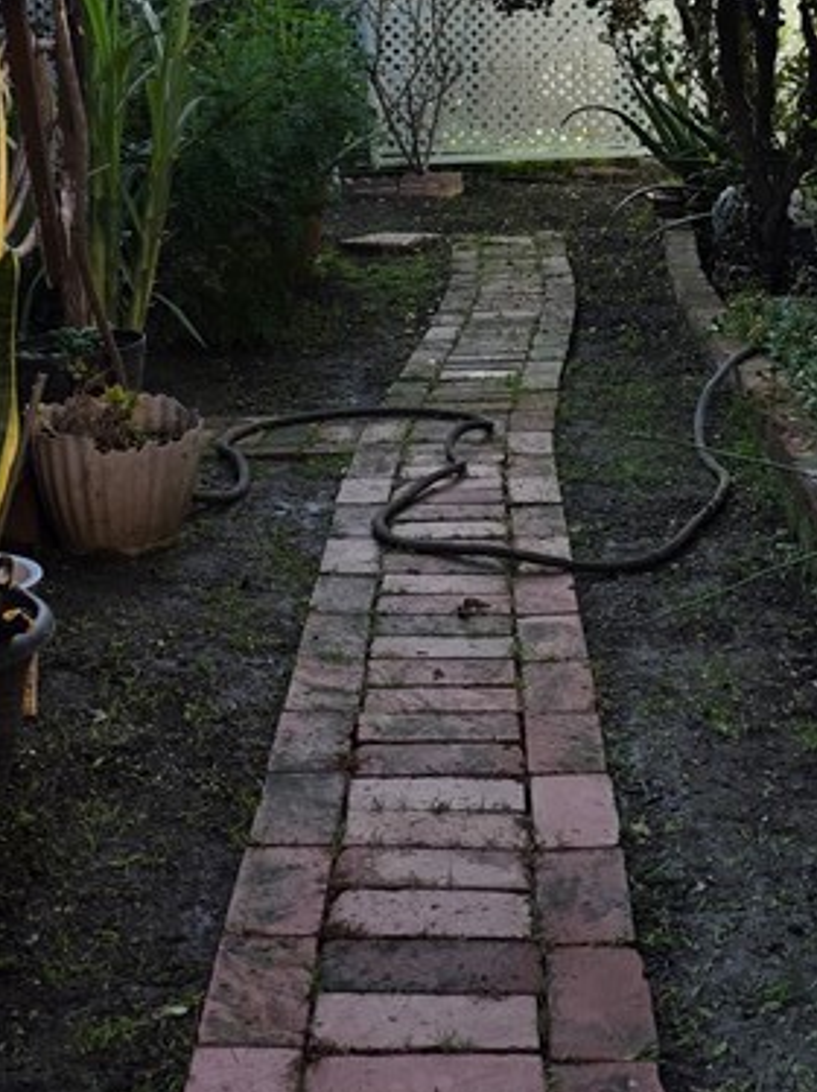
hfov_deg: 23.2
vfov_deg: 29.0
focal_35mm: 63
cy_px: 35
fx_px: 1985
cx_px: 508
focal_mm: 6.3
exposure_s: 1/984
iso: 40
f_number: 1.7
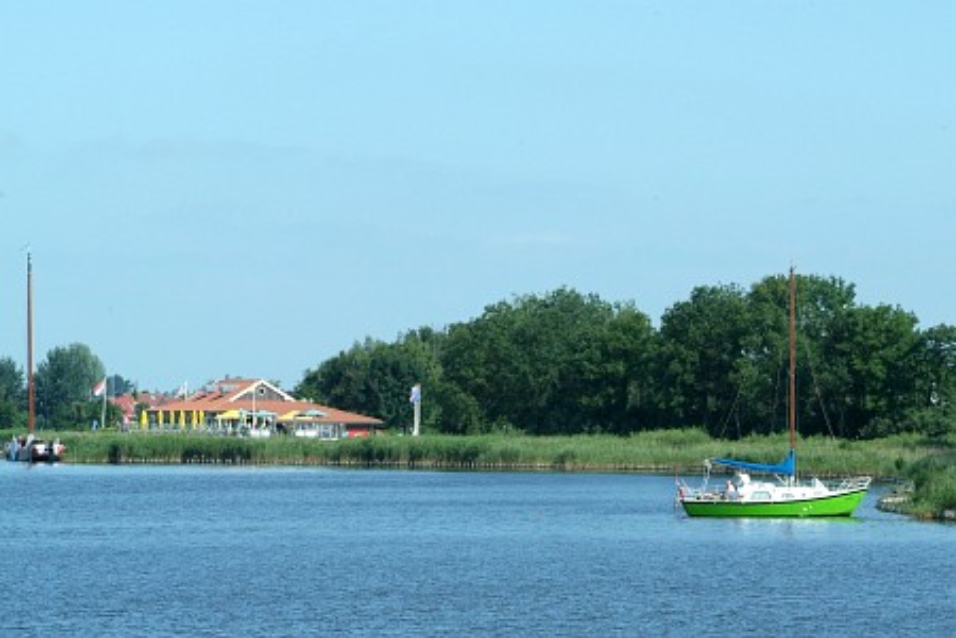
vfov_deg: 9.0
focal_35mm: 153
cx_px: 478
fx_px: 4063
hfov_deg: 13.4
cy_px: 319
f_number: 13
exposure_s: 1/350
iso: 400
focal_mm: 102
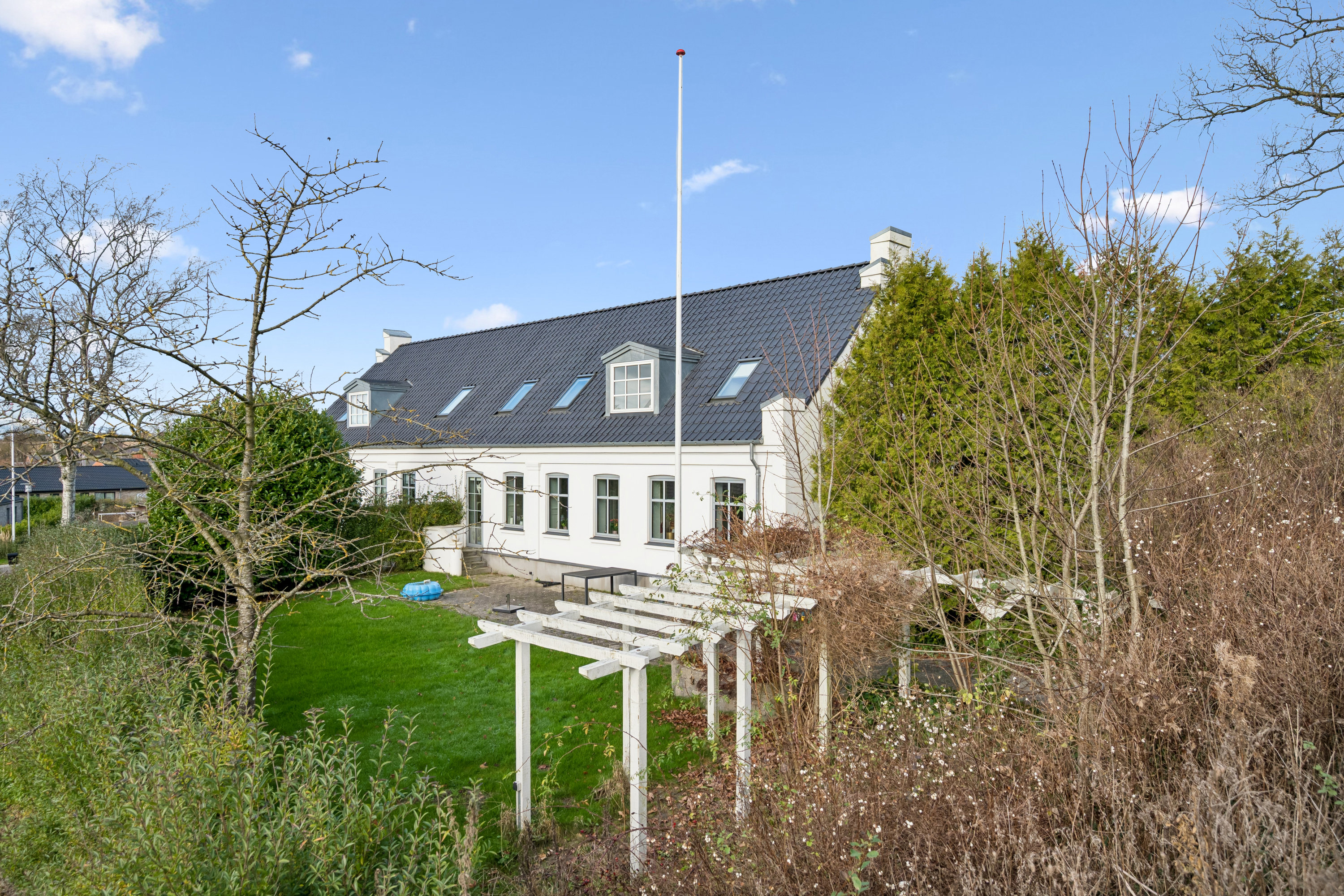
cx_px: 672
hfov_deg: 79.9
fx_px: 803
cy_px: 448
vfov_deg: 58.3
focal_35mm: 22
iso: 320
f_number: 6.3
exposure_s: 1/640
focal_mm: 21.5
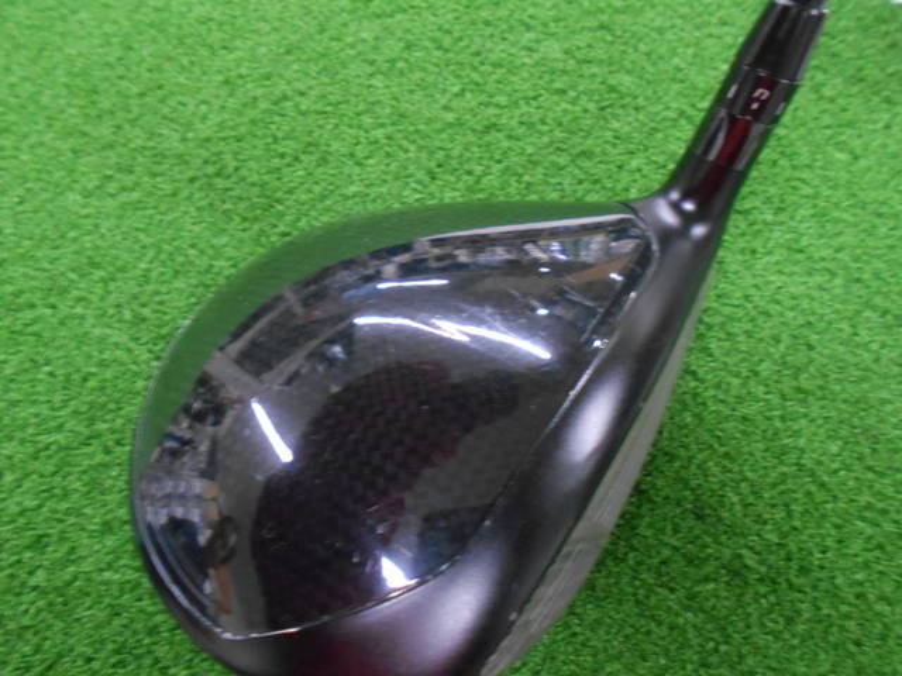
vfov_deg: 53.1
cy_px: 338
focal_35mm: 26
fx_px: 677
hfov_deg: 67.3
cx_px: 451
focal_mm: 4.6
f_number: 3.2
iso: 800
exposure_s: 1/30
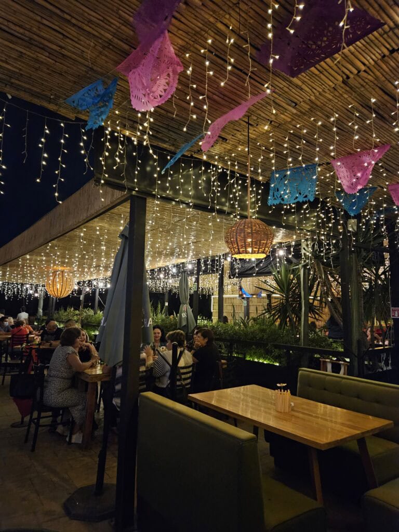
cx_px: 200
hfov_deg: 58.9
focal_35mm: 23
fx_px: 353
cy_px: 266
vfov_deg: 73.9
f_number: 1.8
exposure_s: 1/60
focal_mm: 5.4
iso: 1600
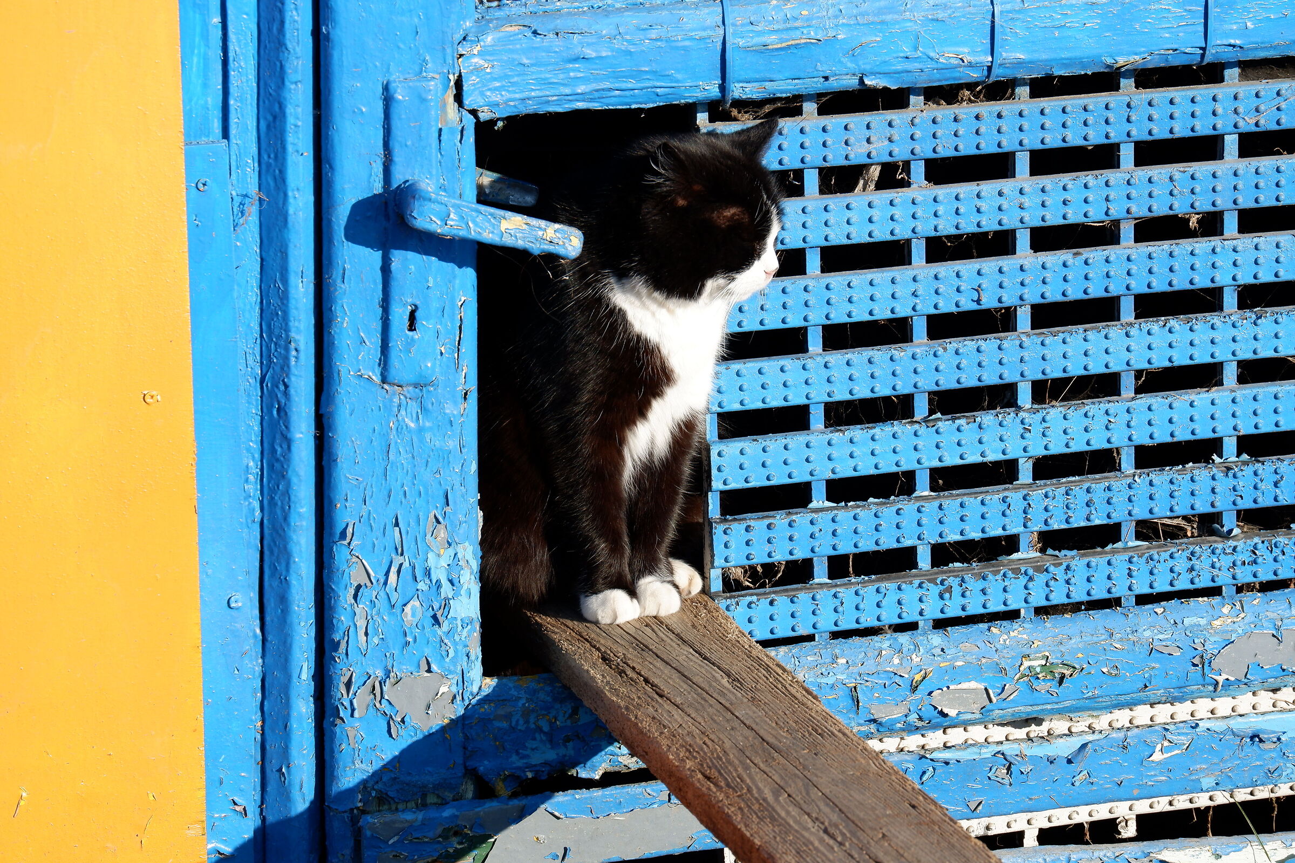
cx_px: 648
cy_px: 432
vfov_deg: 8.1
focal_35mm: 170
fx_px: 6115
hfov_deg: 12.1
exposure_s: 1/250
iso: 200
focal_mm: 113.8
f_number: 8
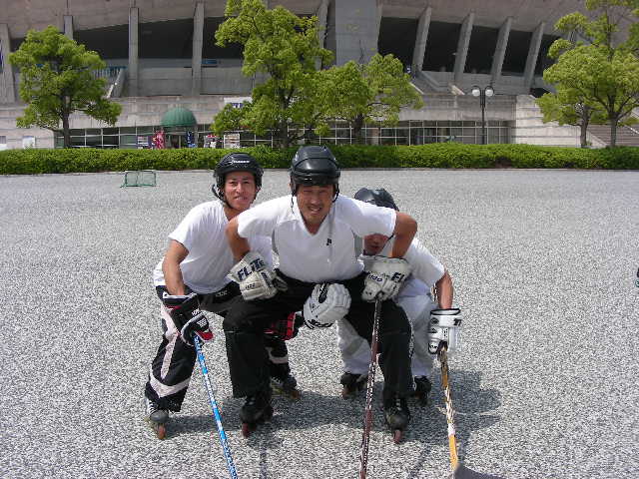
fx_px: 701
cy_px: 240
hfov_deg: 49.0
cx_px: 320
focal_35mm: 38
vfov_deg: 37.7
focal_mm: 6.3
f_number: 4
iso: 50
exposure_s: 1/515
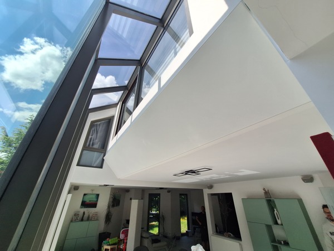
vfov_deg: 89.9
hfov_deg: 106.2
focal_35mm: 13
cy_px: 126
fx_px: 125
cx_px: 167
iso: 40
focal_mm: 1.74
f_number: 2.2
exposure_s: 1/1060
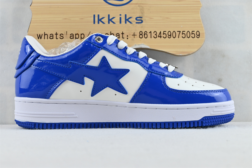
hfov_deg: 38.9
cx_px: 126
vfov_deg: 26.5
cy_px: 84
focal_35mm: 51
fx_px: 357
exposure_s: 1/40
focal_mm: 34
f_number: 5
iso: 100
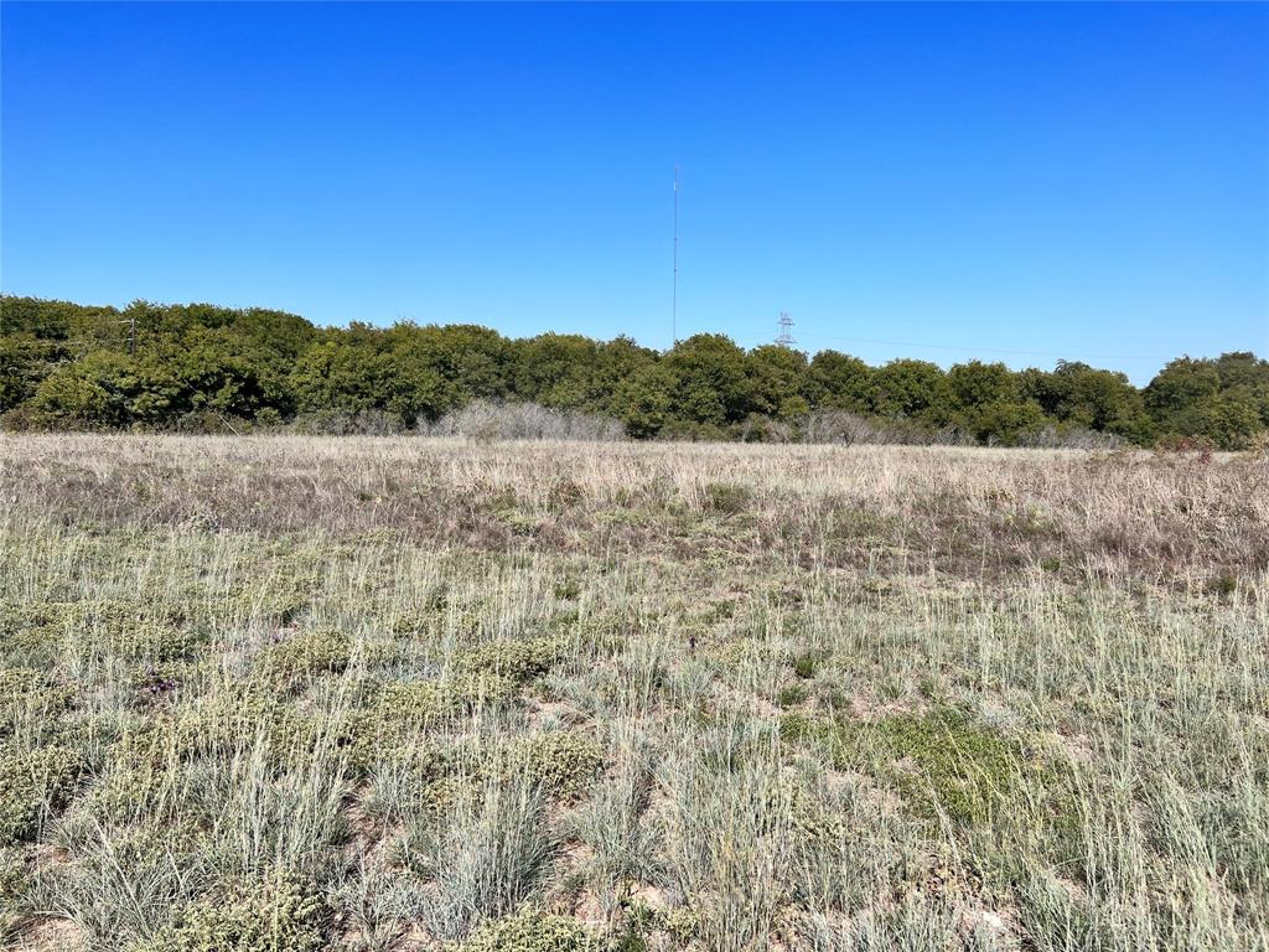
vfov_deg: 53.1
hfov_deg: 67.3
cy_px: 476
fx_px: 953
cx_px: 634
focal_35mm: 26
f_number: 1.5
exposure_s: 1/5587
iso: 50
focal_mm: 5.7
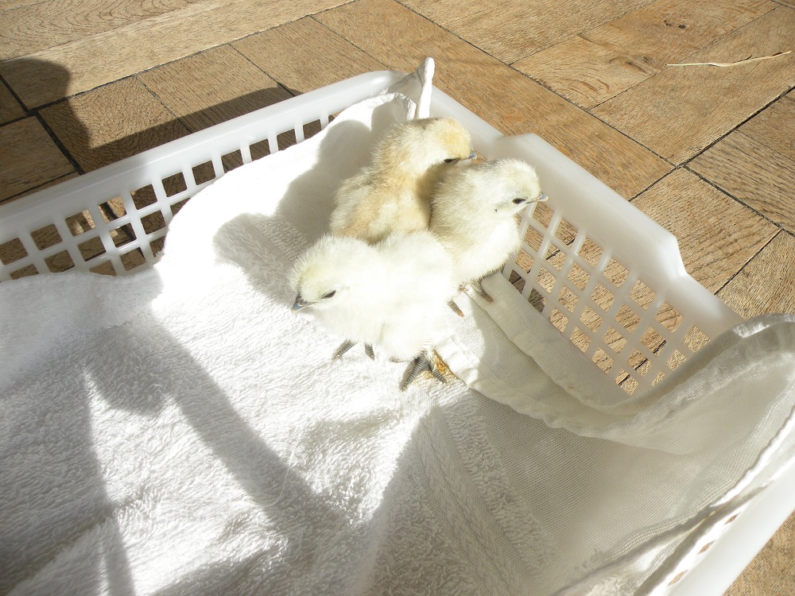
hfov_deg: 65.3
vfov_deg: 51.4
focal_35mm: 27
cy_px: 298
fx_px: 620
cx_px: 398
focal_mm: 4.7
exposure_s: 1/1000
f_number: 2.8
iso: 64
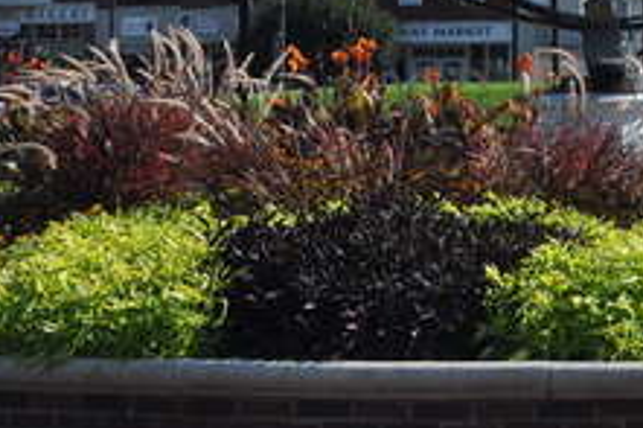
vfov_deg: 8.1
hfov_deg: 12.4
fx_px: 2909
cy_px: -316
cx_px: 719
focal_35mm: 163
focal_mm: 30
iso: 200
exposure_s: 1/250
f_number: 8
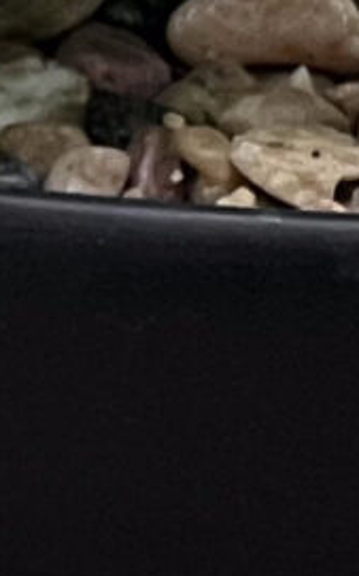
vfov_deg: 2.7
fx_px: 12089
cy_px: 368
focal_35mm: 771
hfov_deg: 1.6
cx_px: -2114
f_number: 2.8
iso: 50
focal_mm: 9
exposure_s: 1/100
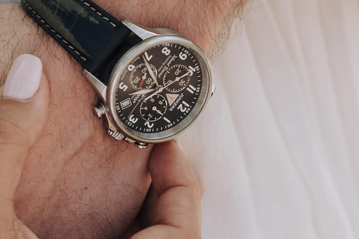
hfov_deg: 13.9
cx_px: -67
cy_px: -75
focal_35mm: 143
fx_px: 1425
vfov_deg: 9.4
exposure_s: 1/250
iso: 200
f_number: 2.8
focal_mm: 35
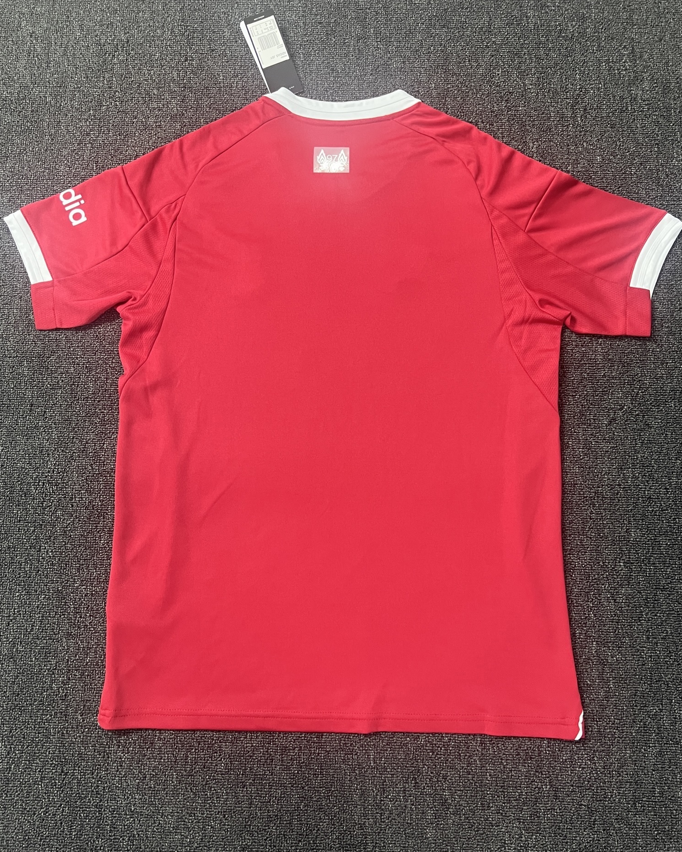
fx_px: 706
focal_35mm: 28
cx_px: 344
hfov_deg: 51.5
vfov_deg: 62.2
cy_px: 430
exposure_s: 1/33
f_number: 1.5
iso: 400
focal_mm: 5.7
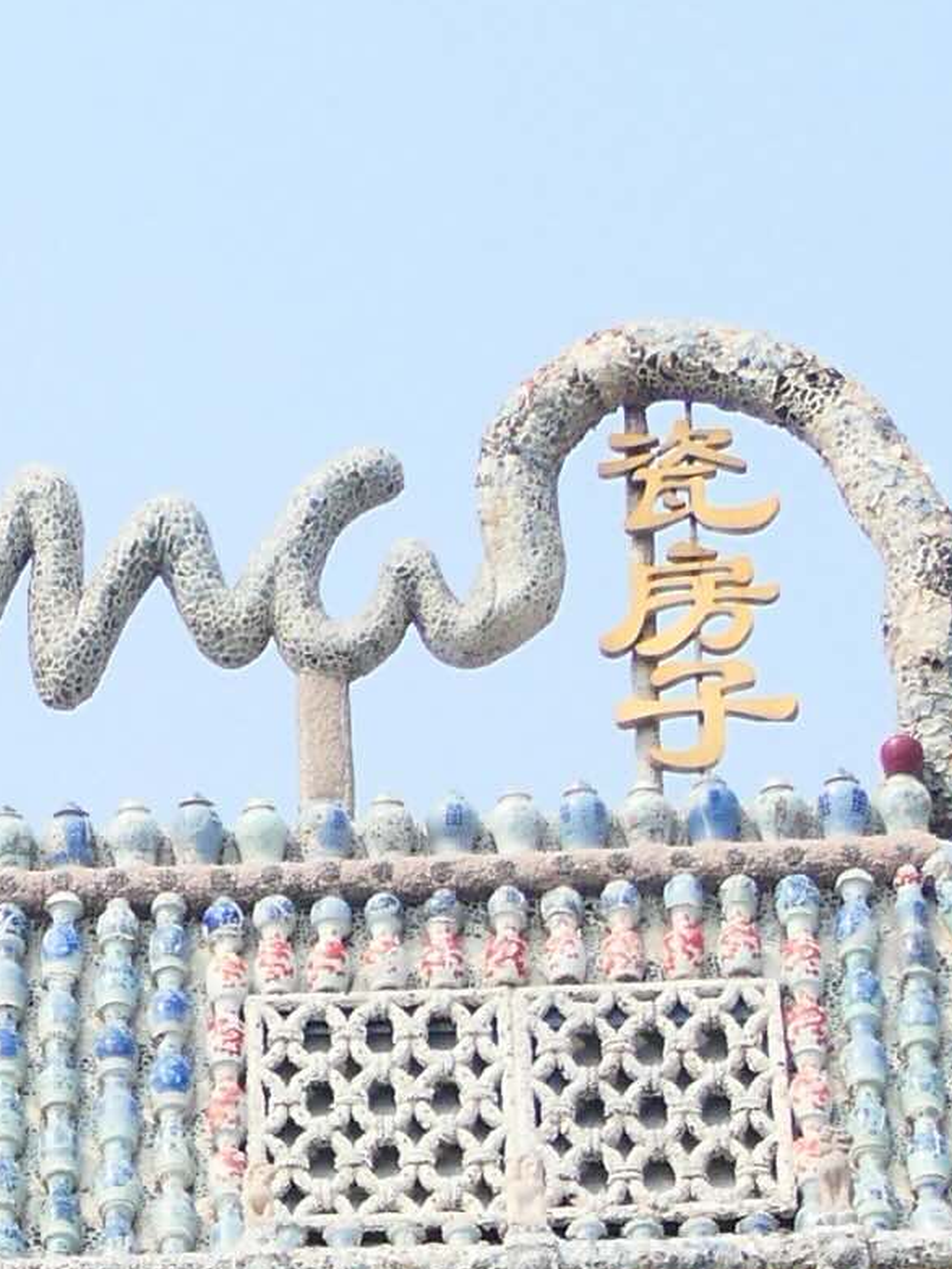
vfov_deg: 8.8
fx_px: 8173
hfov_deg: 6.6
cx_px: -271
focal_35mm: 223
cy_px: 1498
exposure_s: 1/640
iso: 80
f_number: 4
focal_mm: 8.4
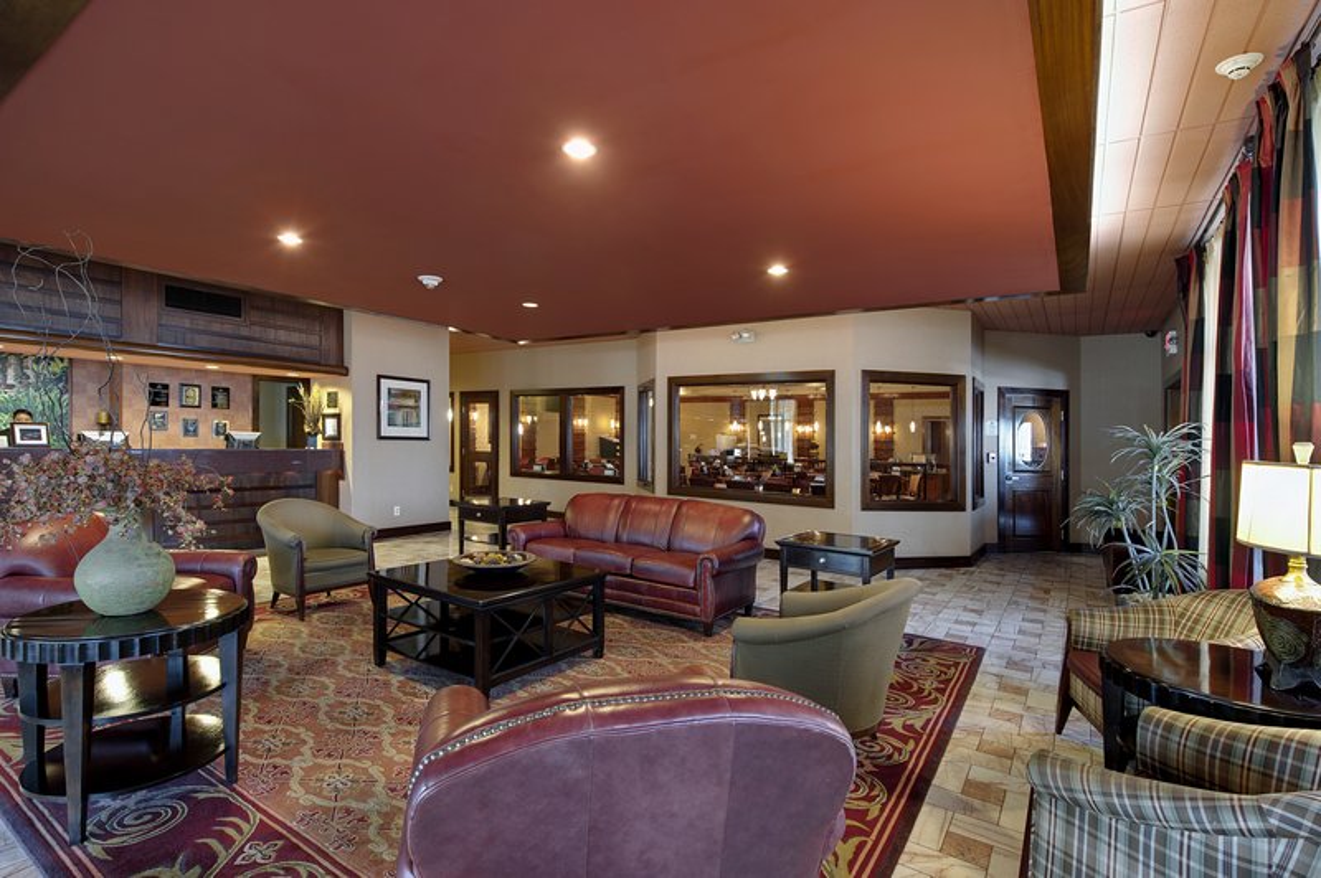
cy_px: 439
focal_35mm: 17
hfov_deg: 93.3
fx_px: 623
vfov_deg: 70.3
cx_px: 660
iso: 200
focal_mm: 17
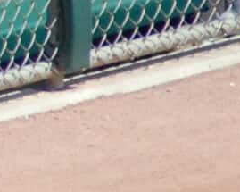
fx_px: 28530
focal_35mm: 4018
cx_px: -619
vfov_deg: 0.4
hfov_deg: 0.5
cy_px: -27
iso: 400
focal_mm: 300
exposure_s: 1/1600
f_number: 5.6
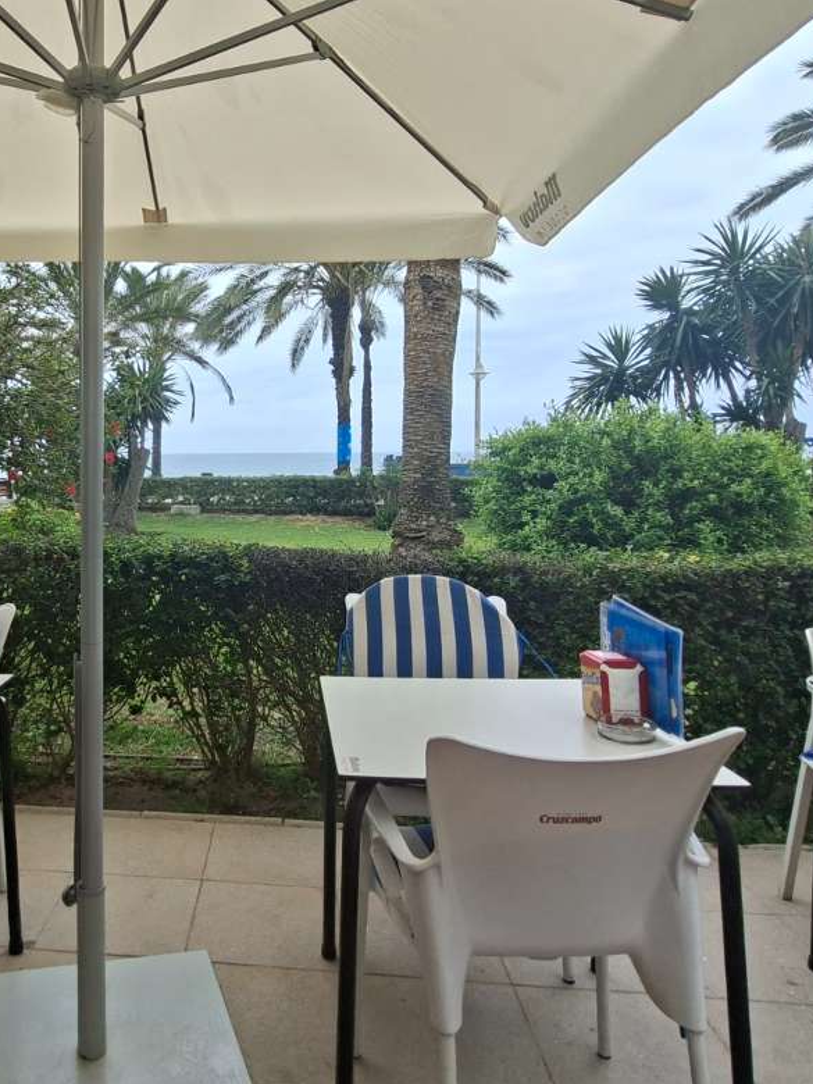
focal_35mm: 25
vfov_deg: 69.1
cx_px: 183
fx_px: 783
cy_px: 469
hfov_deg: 52.0
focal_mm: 1.74
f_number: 2.2
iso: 40
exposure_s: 1/902
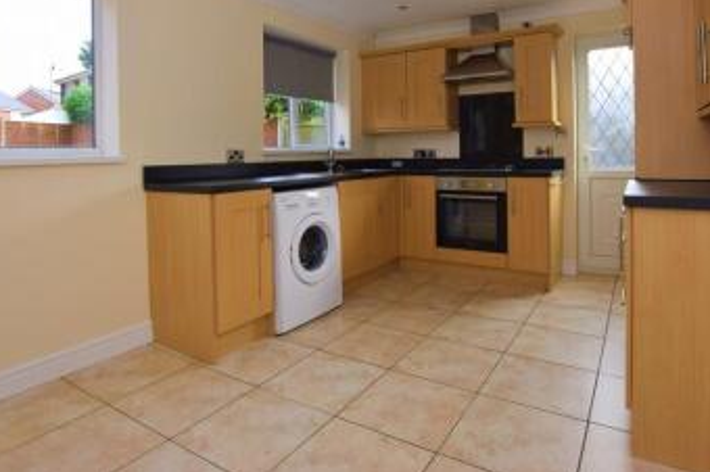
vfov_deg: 57.7
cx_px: 374
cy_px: 147
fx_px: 414
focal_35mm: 21
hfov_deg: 81.2
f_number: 5.6
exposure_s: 1/125
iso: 320
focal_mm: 10
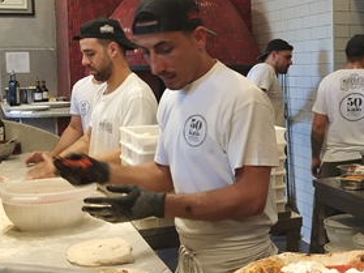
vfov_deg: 26.5
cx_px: 321
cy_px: 111
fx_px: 578
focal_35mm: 55
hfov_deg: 33.3
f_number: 1.9
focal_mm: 3.94
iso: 200
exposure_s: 1/50
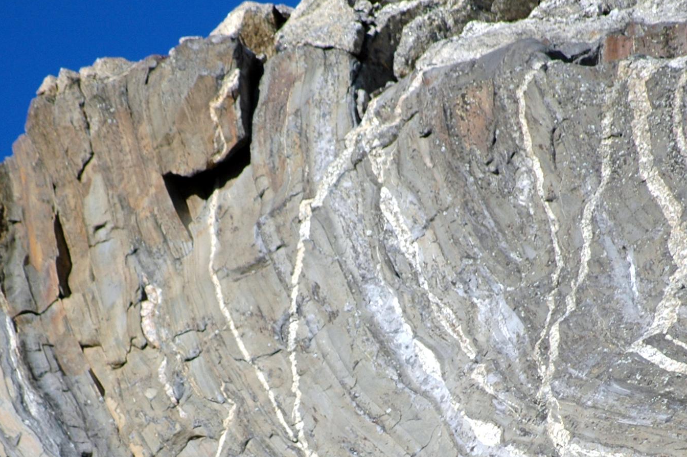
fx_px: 19202
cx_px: 366
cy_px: 440
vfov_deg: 1.4
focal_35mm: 1007
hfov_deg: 2.0
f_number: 5.6
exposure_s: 1/1000
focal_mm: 300
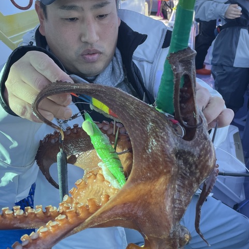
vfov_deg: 40.9
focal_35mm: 41
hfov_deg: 40.8
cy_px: 131
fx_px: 334
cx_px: 108
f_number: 1.6
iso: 32
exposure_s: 1/502
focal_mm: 4.2
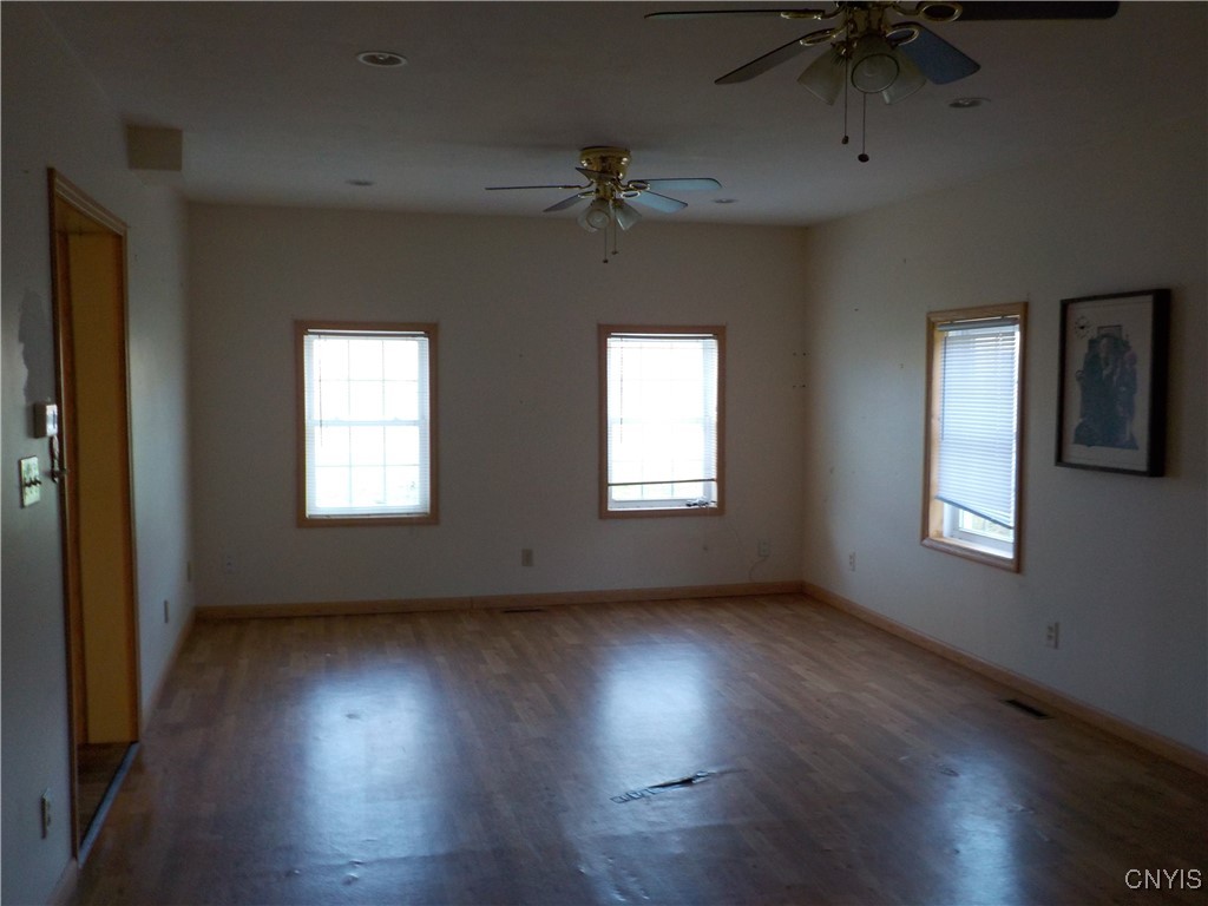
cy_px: 453
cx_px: 604
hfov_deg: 60.0
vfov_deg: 46.8
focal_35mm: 30
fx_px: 1047
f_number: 3.3
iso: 200
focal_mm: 4.1
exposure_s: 1/30
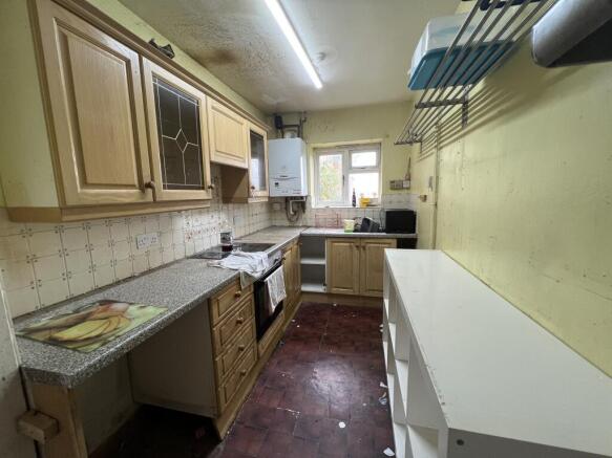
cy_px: 229
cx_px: 306
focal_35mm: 13
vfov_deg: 89.9
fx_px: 230
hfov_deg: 106.2
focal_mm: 1.57
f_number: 1.8
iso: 160
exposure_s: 1/100
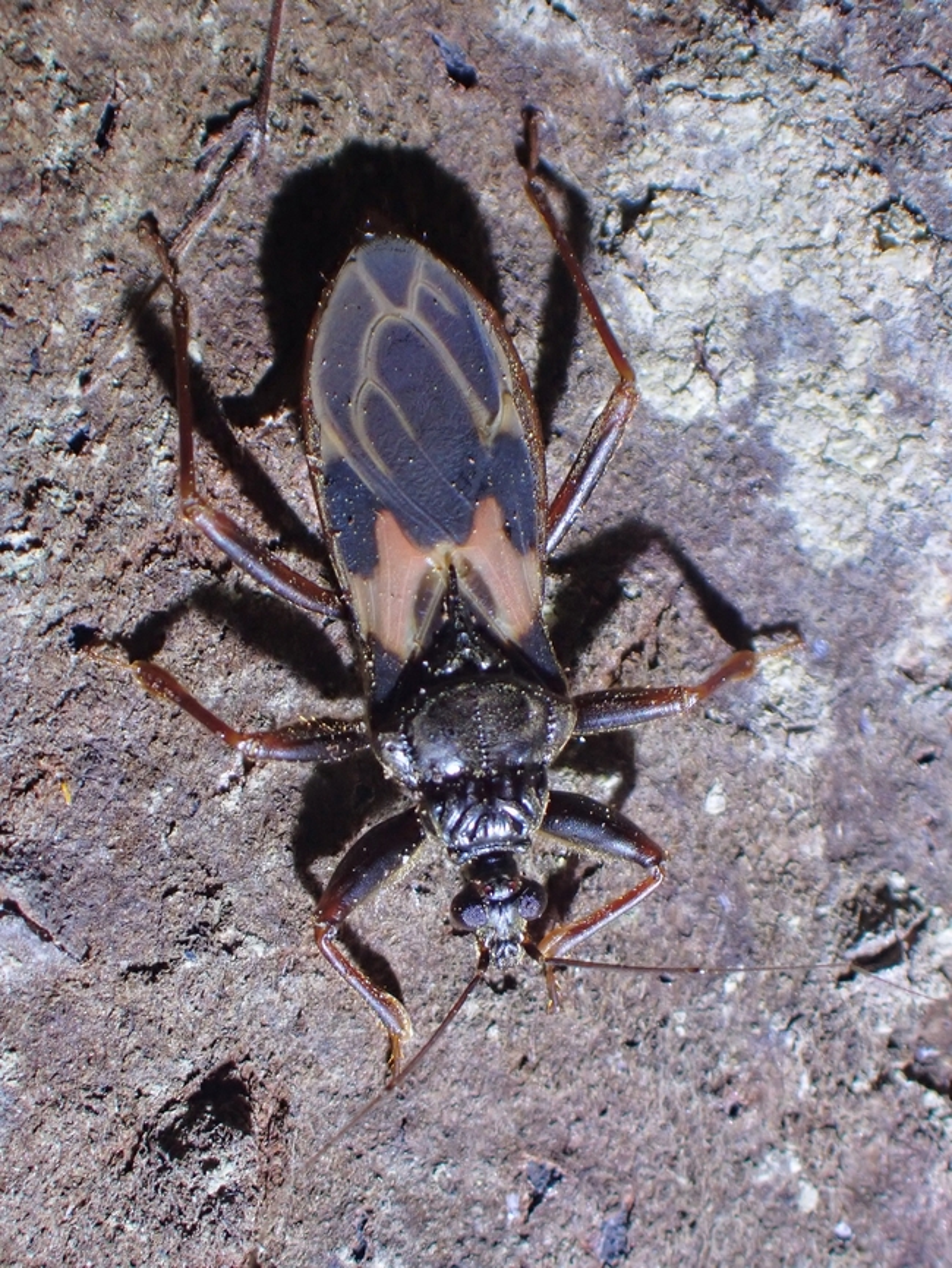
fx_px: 3665
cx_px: 476
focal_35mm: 100
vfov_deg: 19.6
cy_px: 634
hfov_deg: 14.8
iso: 400
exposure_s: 1/400
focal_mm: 18
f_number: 4.9
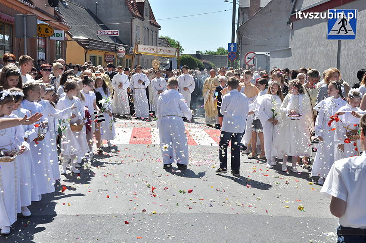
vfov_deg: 25.7
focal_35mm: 52
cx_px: 183
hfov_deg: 37.9
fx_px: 533
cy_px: 122
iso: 400
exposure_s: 1/500
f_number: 11
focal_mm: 35
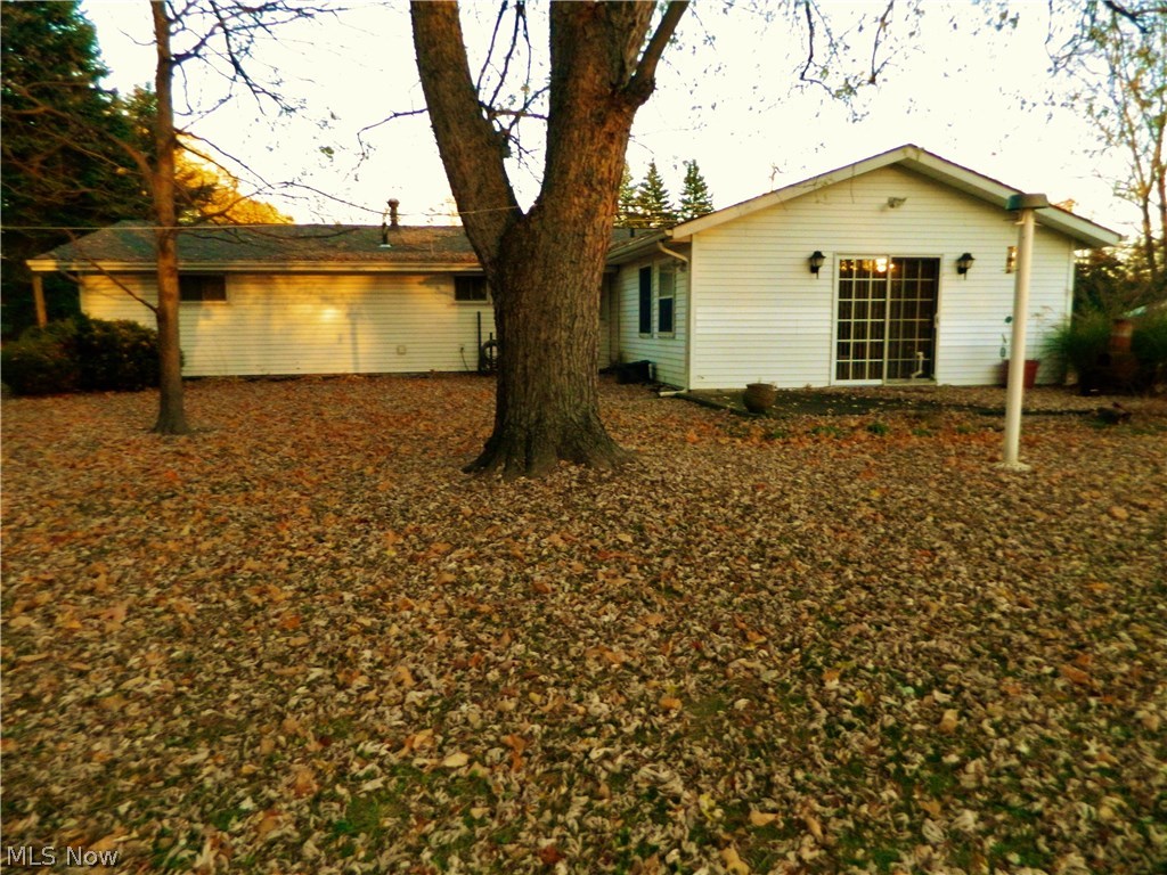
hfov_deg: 69.4
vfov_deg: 54.9
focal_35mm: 25
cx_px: 584
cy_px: 438
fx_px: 843
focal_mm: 4.5
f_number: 8.7
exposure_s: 1/30
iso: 500
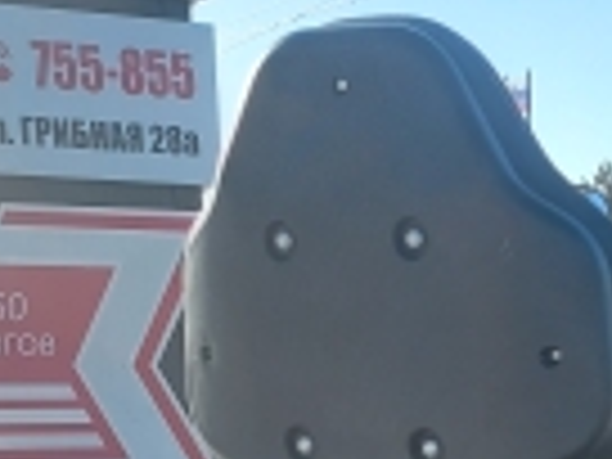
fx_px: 1803
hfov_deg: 18.8
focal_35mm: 102
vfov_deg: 12.7
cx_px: 608
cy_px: 909
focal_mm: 5.23
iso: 40
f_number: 1.8
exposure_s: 1/693
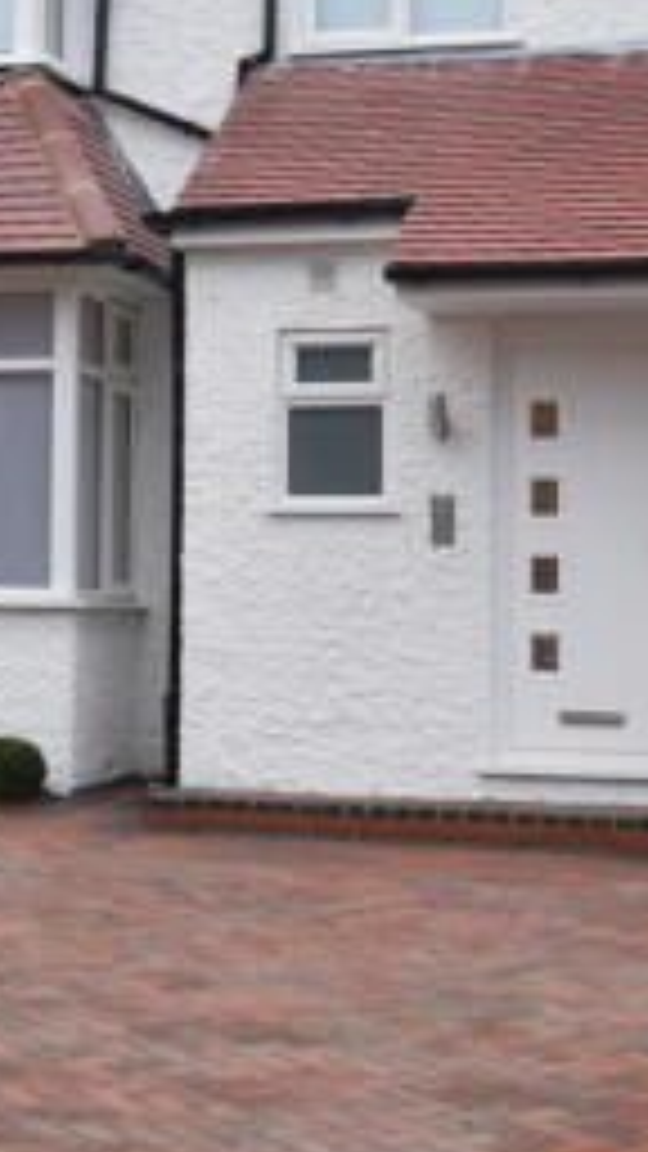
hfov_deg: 14.0
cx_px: -70
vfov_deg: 24.8
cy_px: 241
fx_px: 2576
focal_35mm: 84
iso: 400
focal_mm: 21
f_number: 5
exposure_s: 1/100
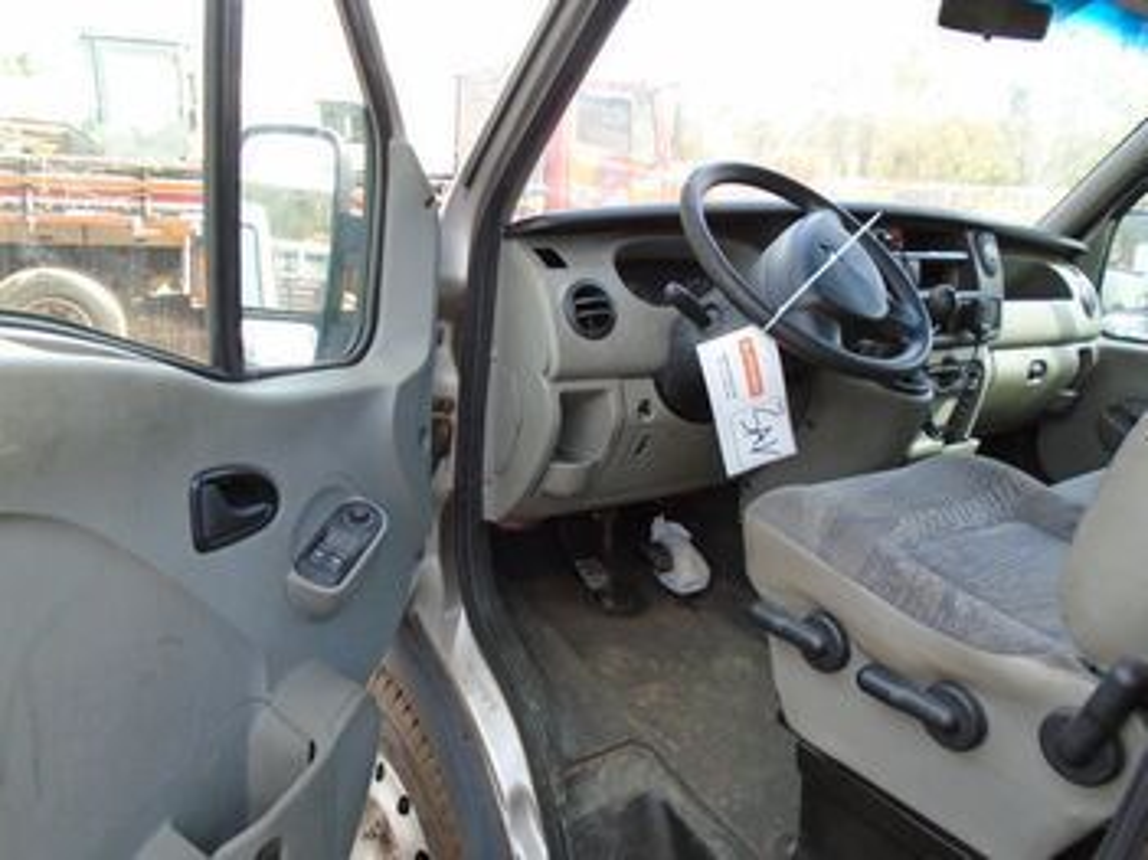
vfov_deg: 53.0
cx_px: 574
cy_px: 430
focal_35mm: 26
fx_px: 862
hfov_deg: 67.3
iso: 200
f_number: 3.2
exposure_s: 1/100
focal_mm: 4.6
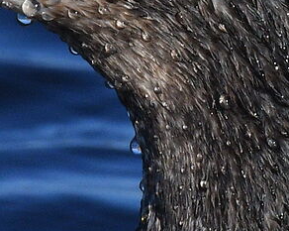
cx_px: 205
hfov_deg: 0.3
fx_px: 49517
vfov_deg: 0.3
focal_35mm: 5795
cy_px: 89
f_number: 11
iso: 400
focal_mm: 500
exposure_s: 1/2000
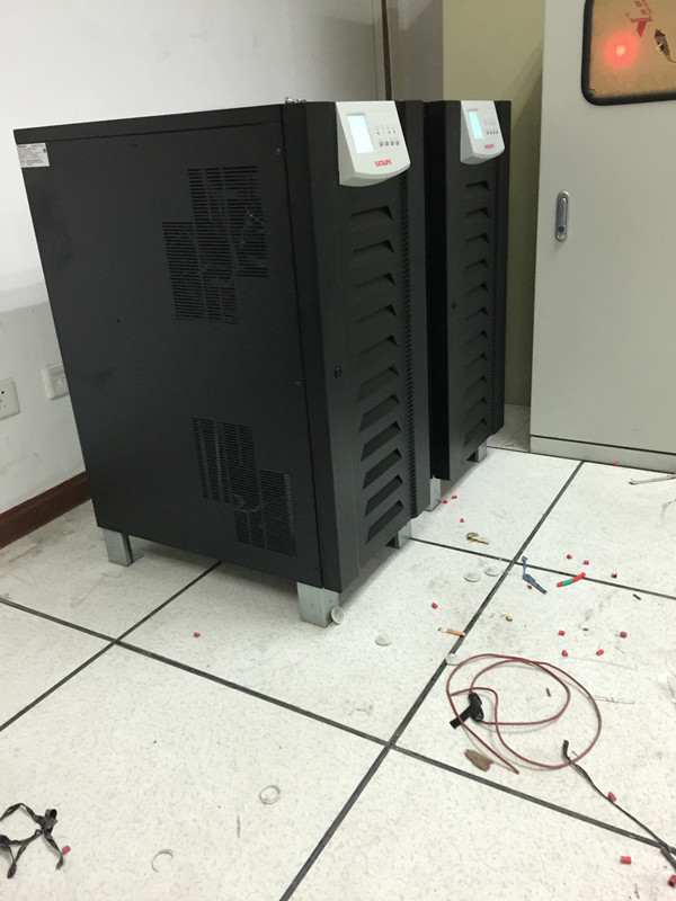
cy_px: 450
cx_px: 338
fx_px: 755
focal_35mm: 29
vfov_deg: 61.7
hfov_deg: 48.2
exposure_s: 1/17
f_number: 2.2
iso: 125
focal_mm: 4.15
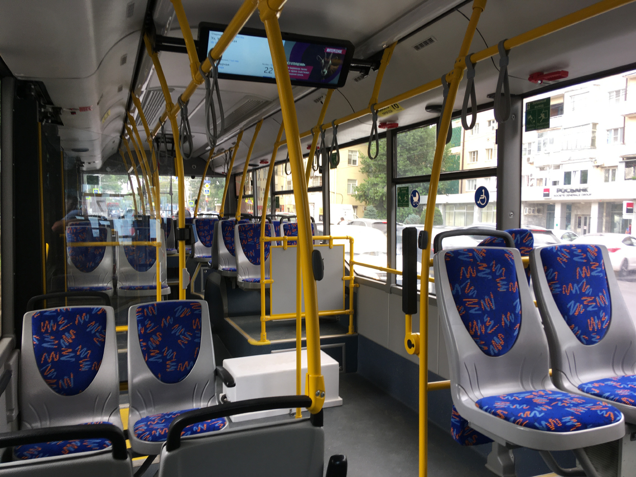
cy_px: 238
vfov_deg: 48.2
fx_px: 533
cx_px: 318
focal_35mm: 29
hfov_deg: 61.7
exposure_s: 1/50
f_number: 2.2
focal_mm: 4.15
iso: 25
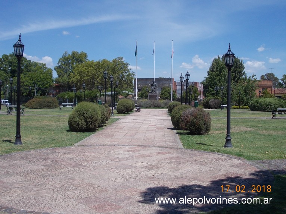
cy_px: 107
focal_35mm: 43
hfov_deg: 43.9
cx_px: 143
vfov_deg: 33.6
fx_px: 355
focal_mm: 6.1
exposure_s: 1/400
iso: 80
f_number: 6.5
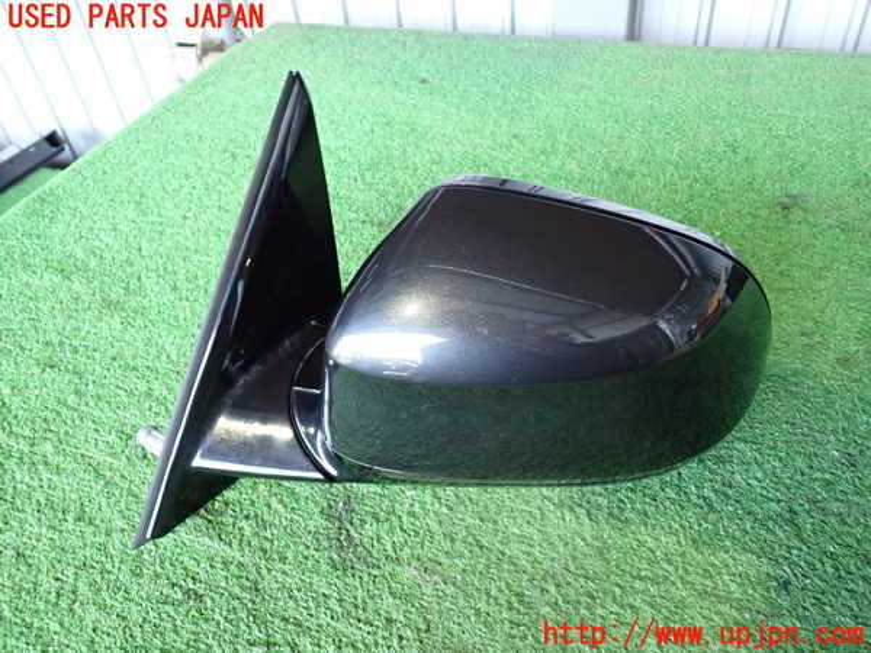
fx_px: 705
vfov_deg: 49.7
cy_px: 326
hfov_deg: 63.4
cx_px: 436
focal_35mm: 28
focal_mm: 5.05
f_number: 2.2
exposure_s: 1/30
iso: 400
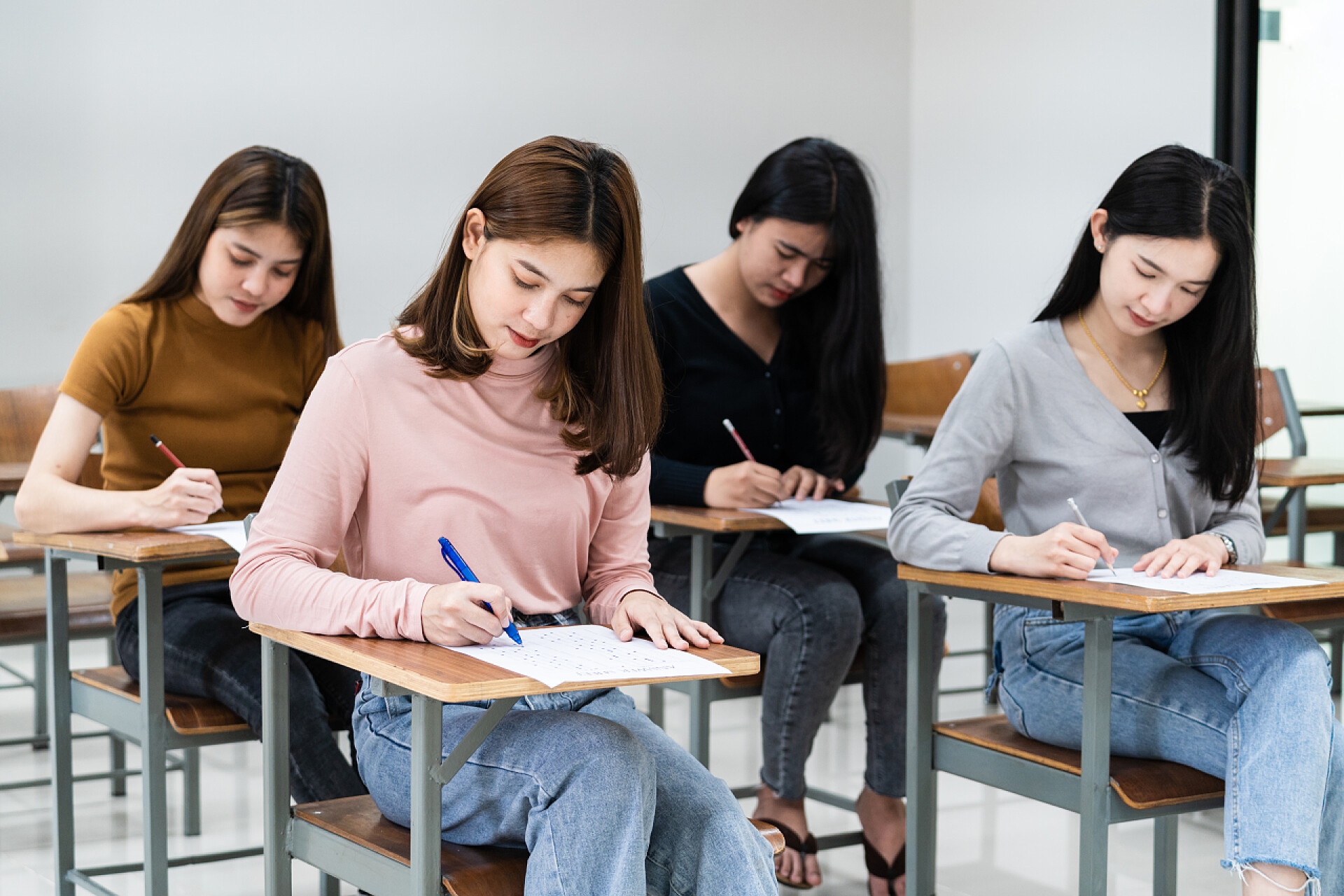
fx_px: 2762
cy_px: 448
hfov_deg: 27.3
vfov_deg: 18.4
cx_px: 672
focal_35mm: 74
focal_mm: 74
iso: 500
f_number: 4
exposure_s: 1/125
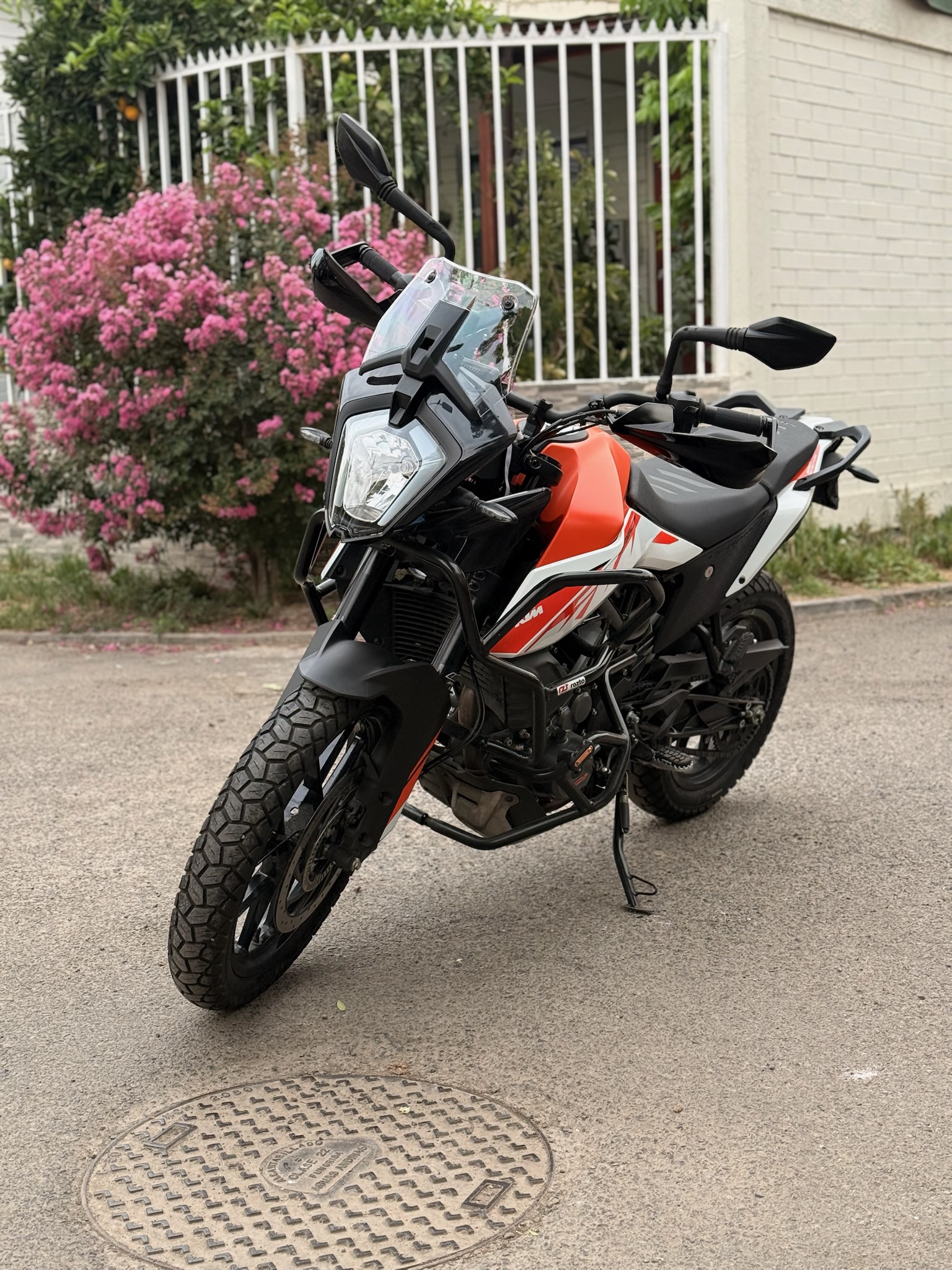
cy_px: 635
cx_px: 476
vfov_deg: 39.7
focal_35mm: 48
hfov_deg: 30.3
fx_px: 1760
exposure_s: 1/60
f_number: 1.78
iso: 160
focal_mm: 6.76
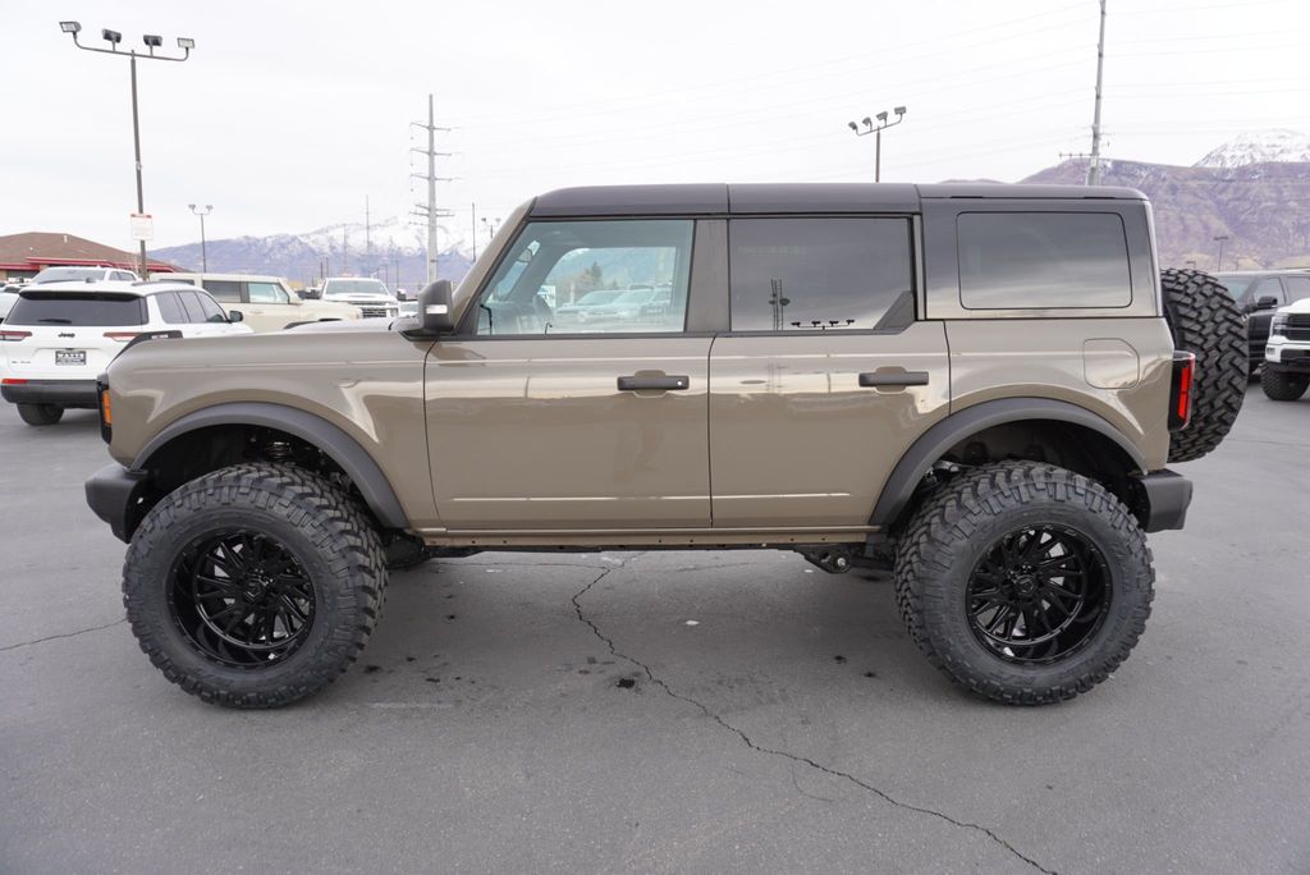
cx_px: 655
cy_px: 438
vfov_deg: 53.2
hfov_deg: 73.7
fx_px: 874
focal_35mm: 24
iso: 100
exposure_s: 1/100
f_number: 4.5
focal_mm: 16
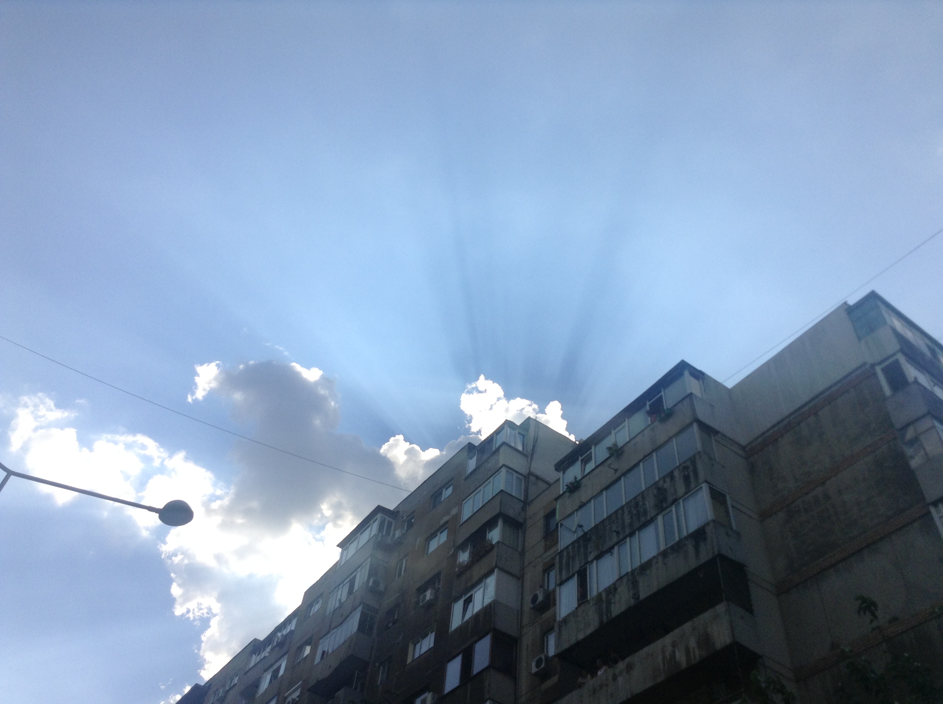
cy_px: 352
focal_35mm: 33
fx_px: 898
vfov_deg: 42.8
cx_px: 472
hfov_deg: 55.4
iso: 32
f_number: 2.4
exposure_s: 1/1704
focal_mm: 3.3
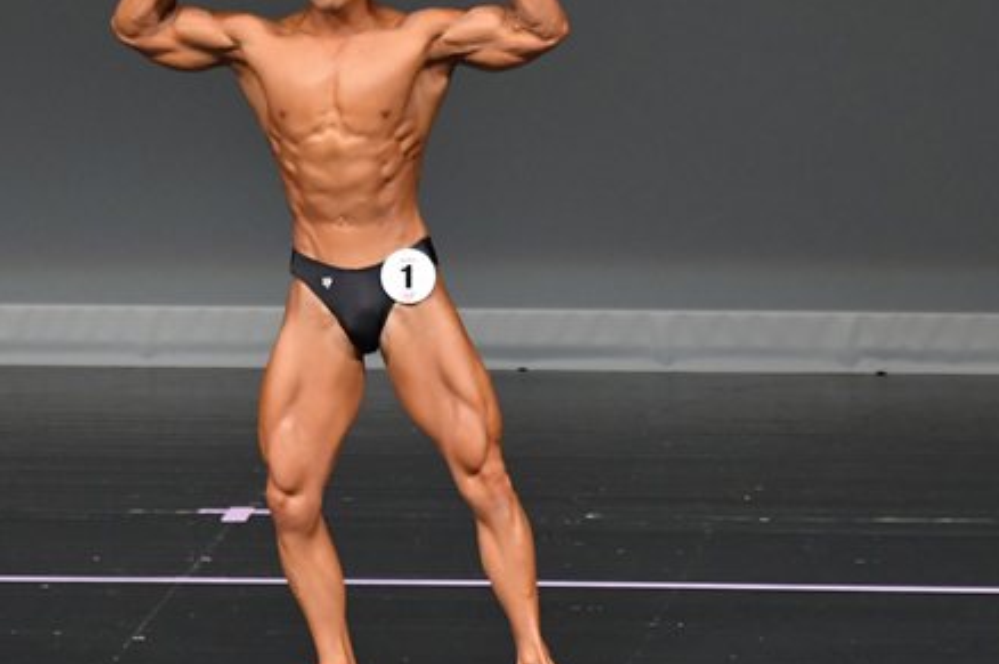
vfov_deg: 2.5
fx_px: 15467
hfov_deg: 3.7
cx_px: 476
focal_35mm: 558
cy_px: 294
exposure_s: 1/400
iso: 4000
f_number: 5.6
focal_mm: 210
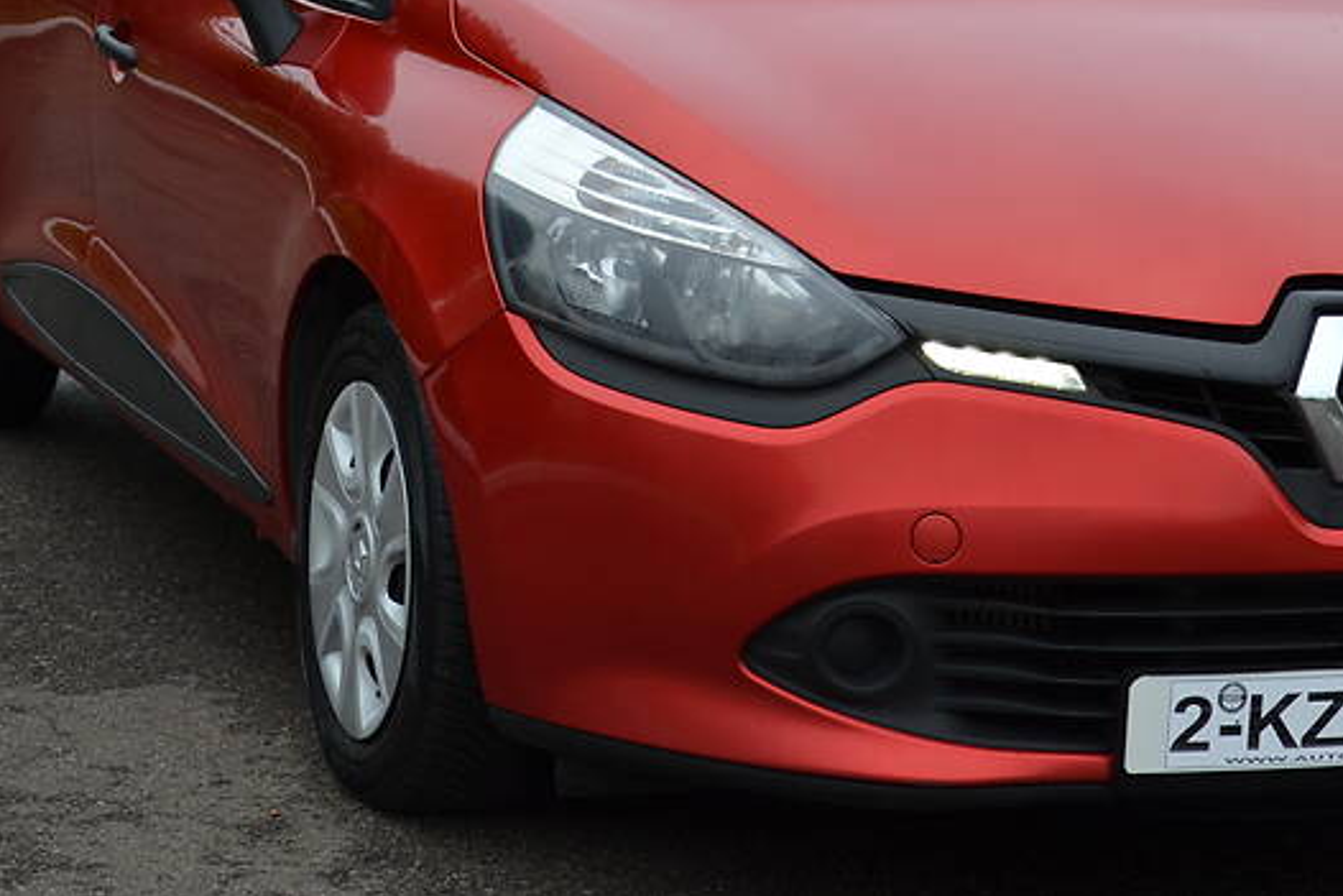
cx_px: 853
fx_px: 4254
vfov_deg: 12.0
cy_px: 223
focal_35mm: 114
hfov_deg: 17.9
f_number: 5.6
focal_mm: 50
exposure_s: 1/100
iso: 200
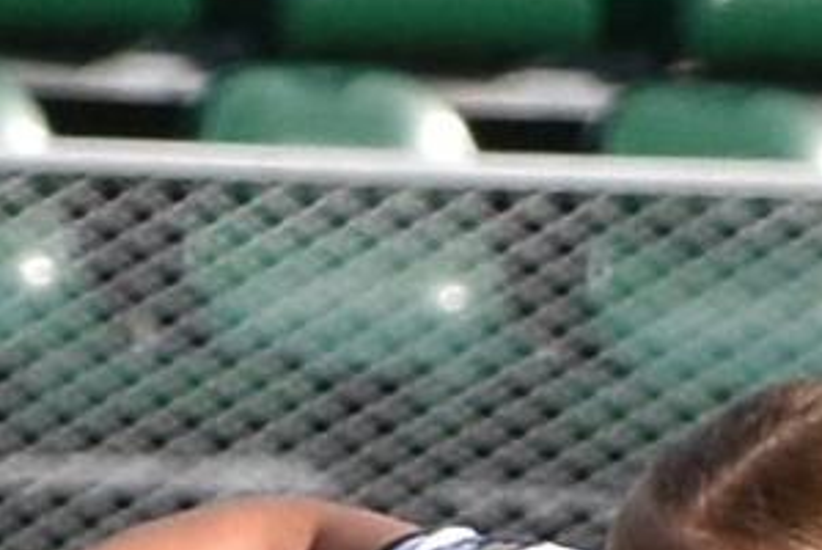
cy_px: 1716
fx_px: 39585
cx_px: 41
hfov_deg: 1.2
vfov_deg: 0.8
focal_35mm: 1732
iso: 280
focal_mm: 180
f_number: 5
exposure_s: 1/1250
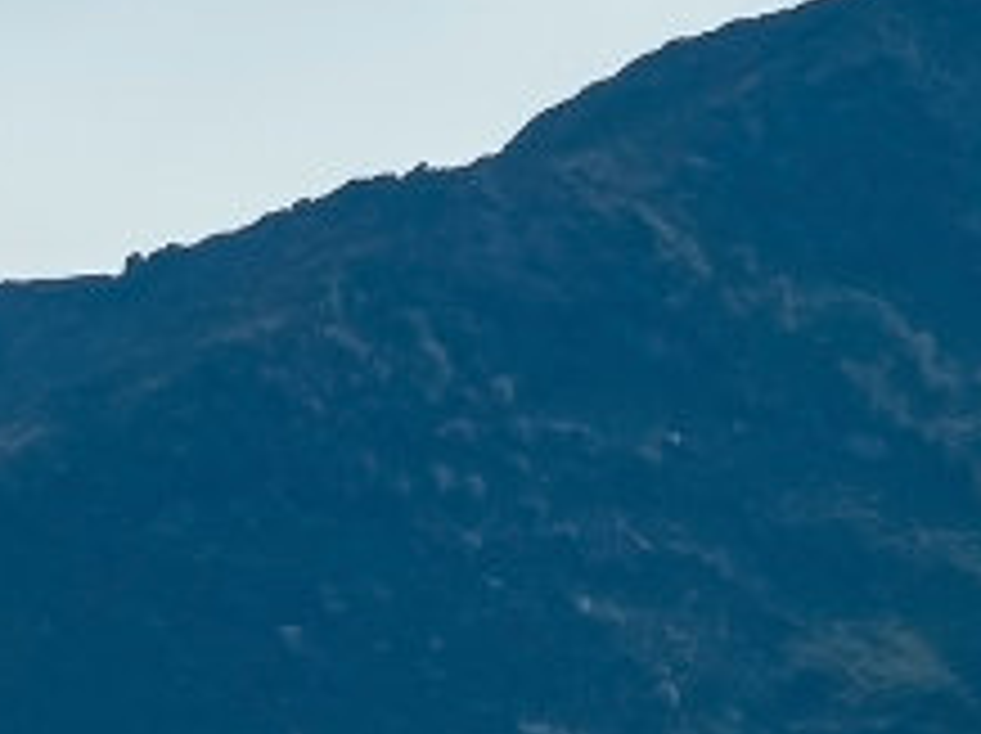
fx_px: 16617
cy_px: 975
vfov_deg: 2.5
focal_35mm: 587
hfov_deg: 3.3
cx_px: -2218
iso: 800
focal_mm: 55
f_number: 10
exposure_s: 1/950
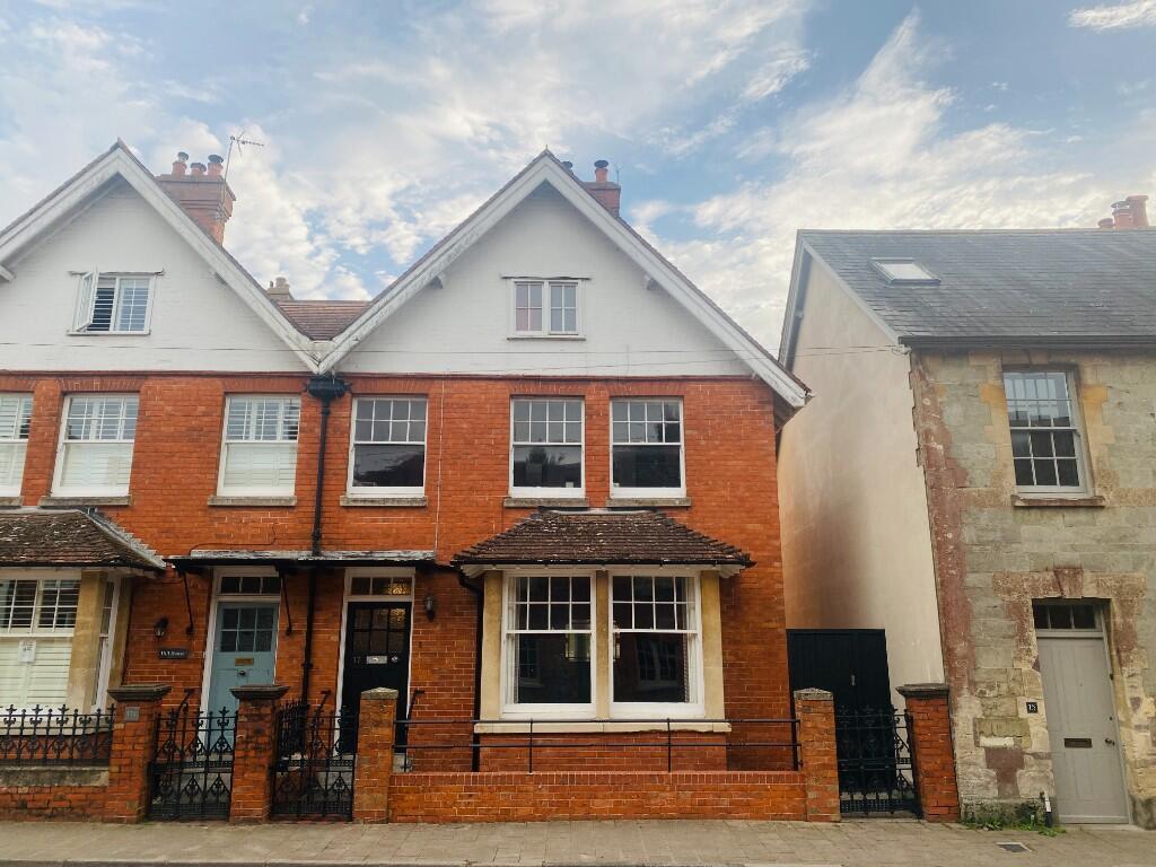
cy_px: 434
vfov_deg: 53.1
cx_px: 578
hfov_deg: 67.3
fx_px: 868
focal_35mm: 26
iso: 32
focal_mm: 4.25
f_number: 1.8
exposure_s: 1/549
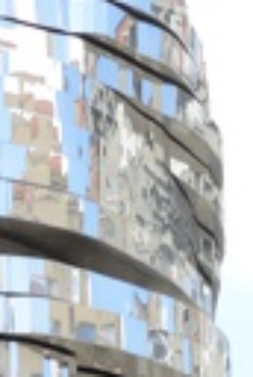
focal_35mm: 330
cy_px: 804
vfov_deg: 6.0
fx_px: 3460
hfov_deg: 4.1
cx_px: -262
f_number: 5
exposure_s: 1/100
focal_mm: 56
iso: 100
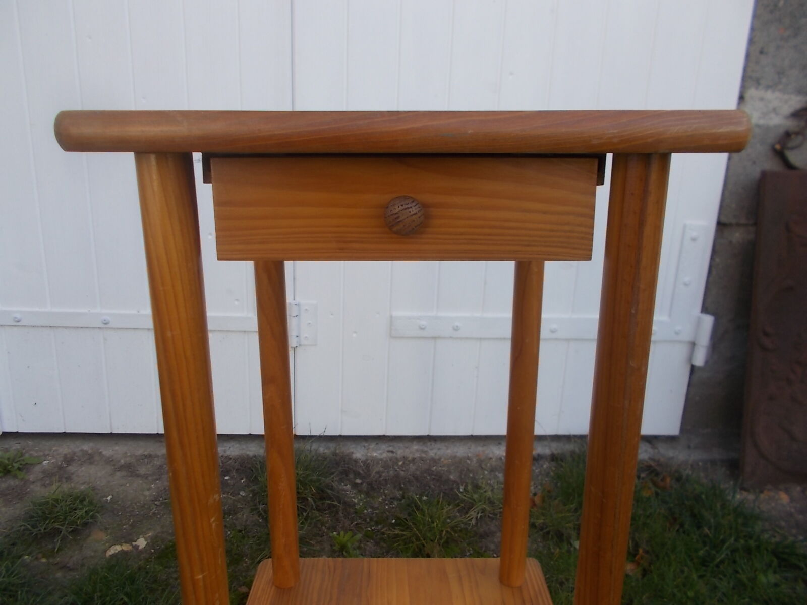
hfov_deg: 67.3
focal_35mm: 26
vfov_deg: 53.1
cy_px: 302
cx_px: 404
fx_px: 606
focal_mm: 4.6
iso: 80
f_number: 3.2
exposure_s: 1/200
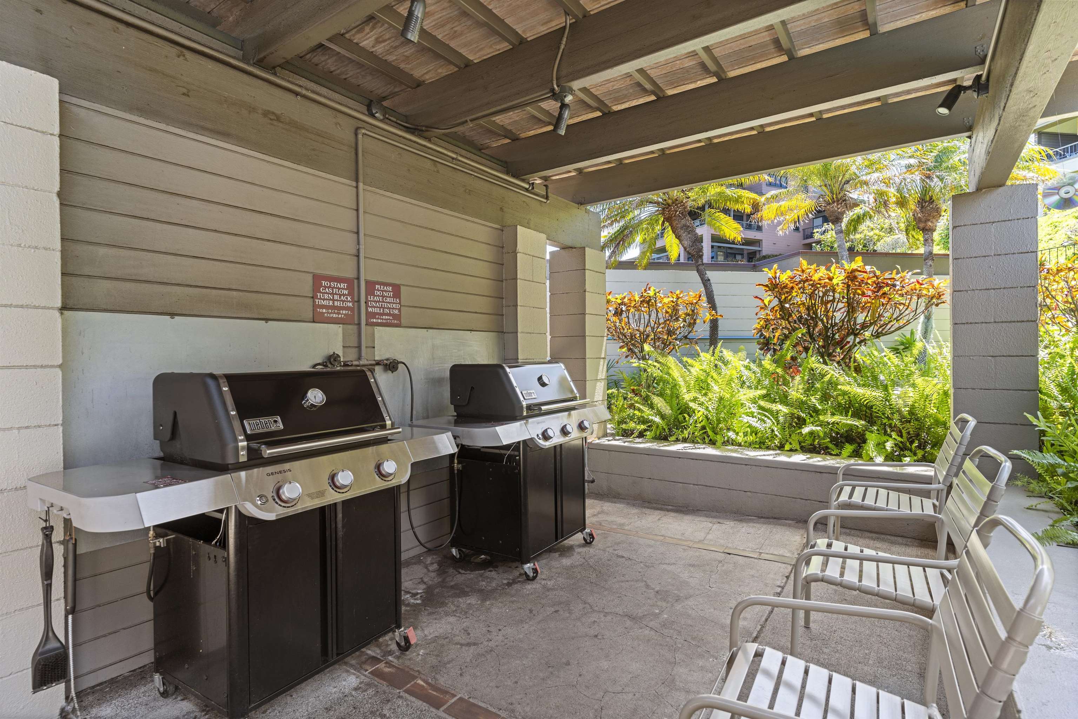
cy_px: 360
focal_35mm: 18
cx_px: 539
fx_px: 539
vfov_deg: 67.4
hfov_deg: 90.0
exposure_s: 1/10
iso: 200
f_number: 6.3
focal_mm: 18
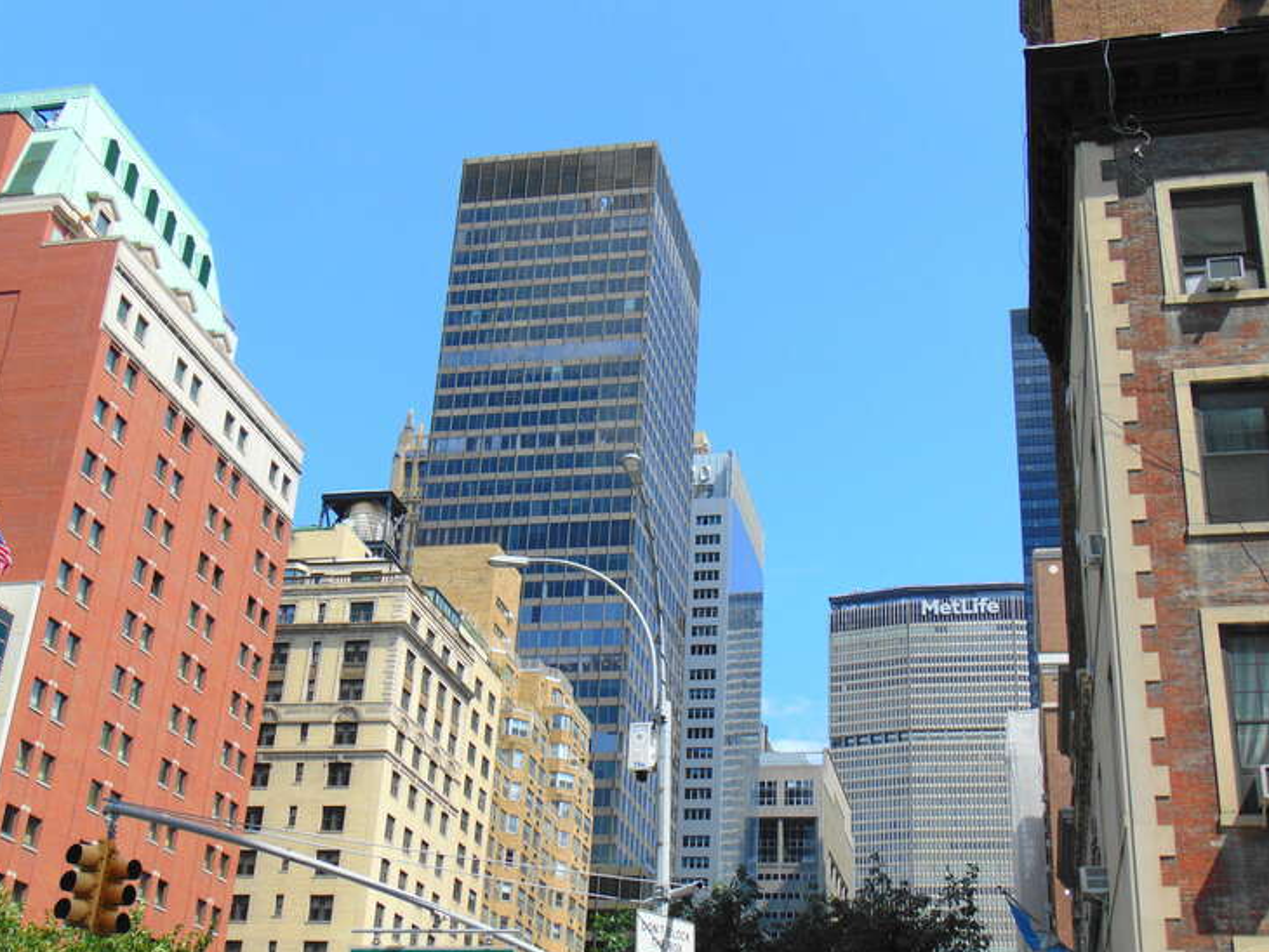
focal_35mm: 46
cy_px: 492
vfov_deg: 31.5
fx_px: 1687
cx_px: 657
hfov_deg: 41.2
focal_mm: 7.6
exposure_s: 1/160
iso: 80
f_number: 8.7
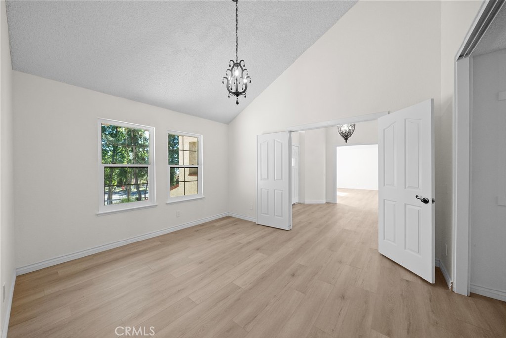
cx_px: 253
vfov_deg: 85.4
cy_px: 169
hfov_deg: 108.3
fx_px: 183
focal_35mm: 13
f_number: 5
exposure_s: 1/125
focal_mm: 13
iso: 800
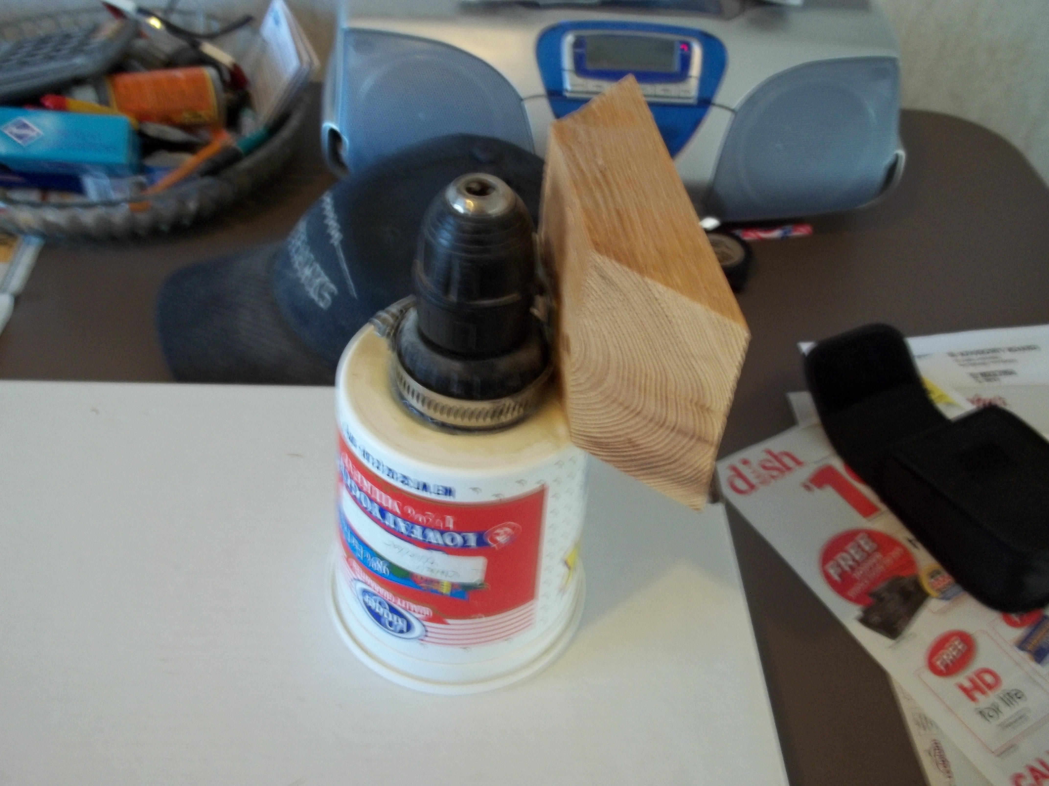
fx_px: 1000
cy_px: 393
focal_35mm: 33
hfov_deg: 55.4
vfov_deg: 42.9
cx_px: 524
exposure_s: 1/15
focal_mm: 5.9
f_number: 3.3
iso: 160
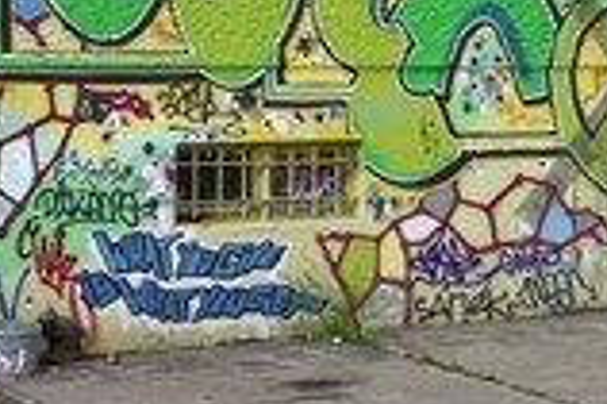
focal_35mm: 117
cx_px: 446
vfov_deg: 11.6
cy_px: 4
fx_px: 1971
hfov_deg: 17.4
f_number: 11
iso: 400
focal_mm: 44
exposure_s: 1/250
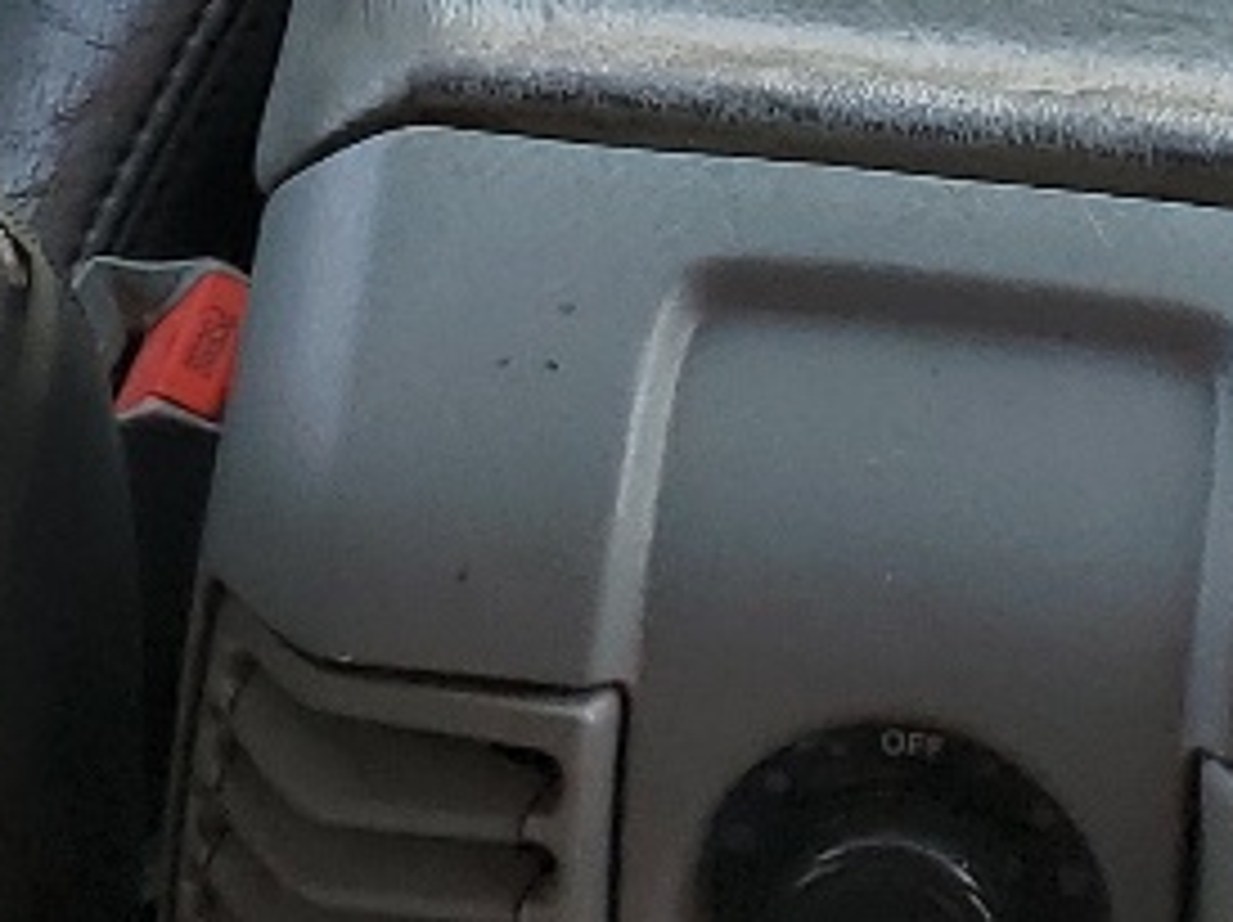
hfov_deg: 12.9
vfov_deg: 8.5
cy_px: -1651
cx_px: 1156
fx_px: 5409
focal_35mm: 152
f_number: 1.5
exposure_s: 1/185
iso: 50
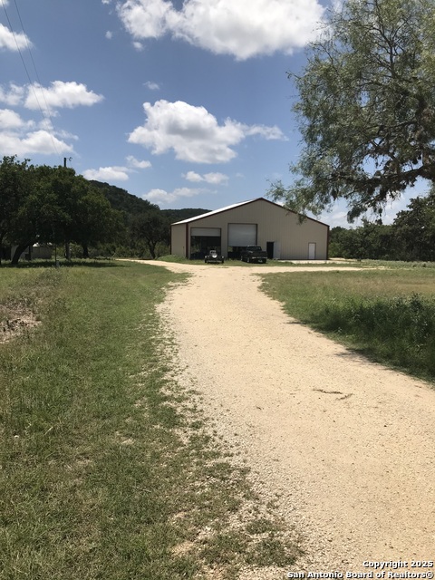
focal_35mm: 28
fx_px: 469
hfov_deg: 49.7
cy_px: 290
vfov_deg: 63.4
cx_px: 218
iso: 25
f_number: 1.8
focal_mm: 3.99
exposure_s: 1/5051
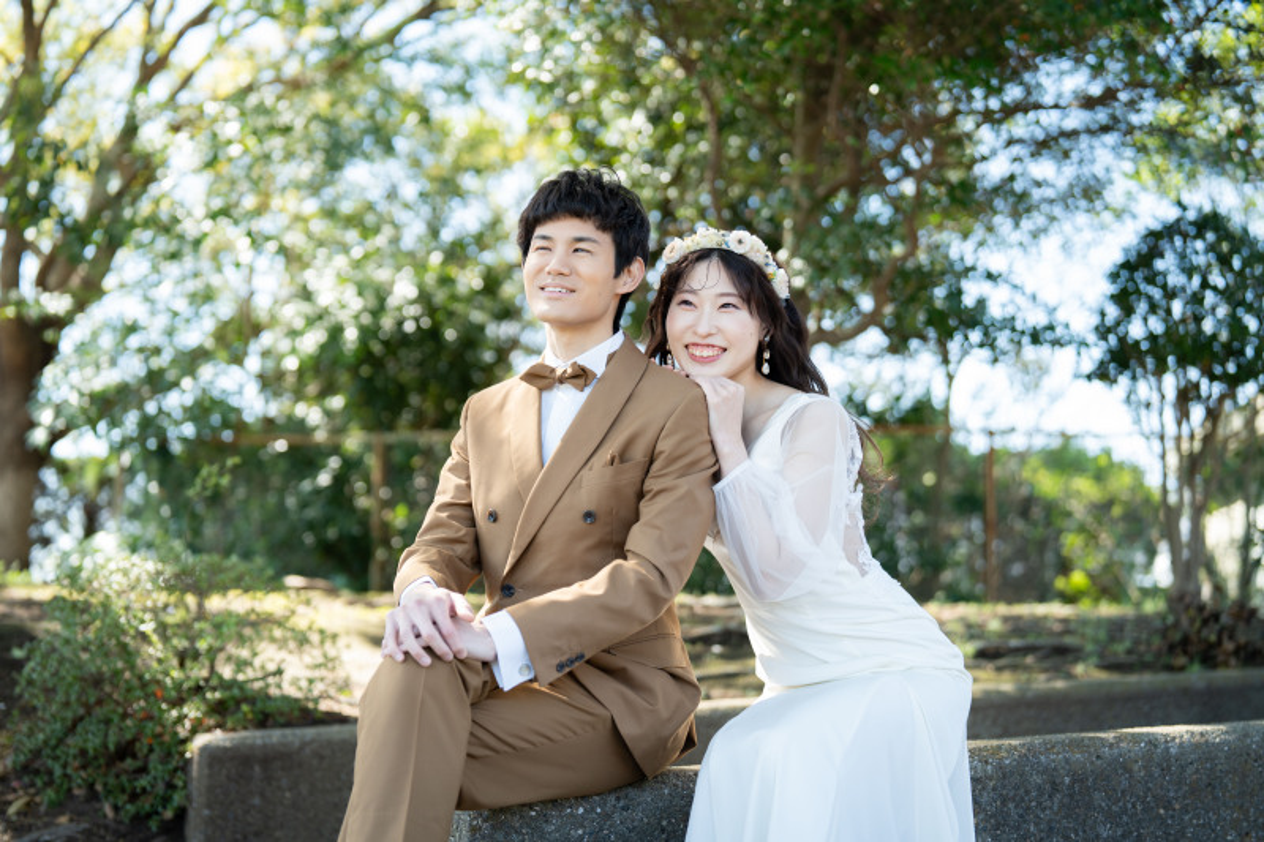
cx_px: 632
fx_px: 1755
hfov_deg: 39.6
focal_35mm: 50
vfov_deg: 27.0
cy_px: 421
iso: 200
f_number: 2
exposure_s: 1/640
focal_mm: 50
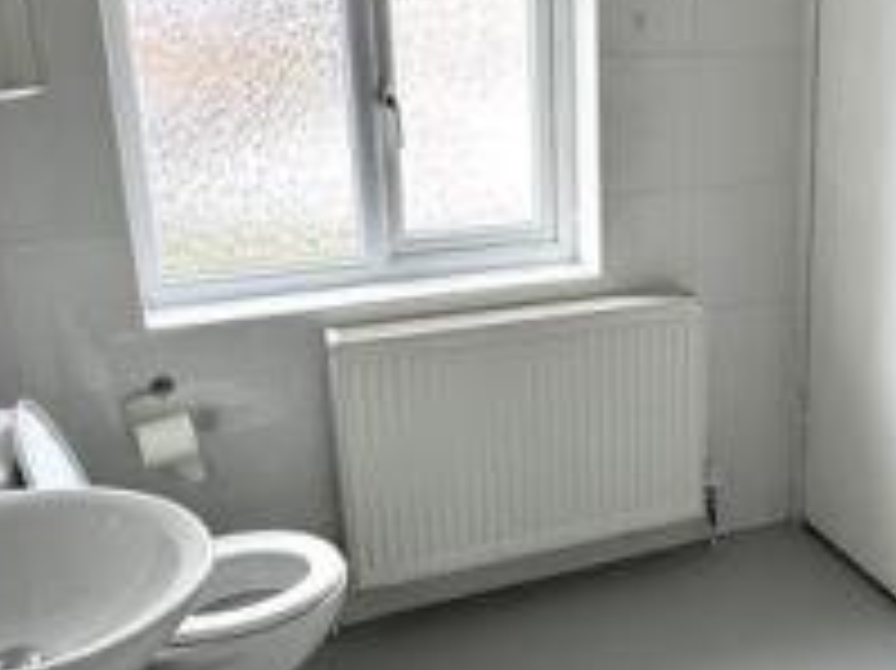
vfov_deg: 35.1
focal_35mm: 41
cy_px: 304
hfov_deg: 44.1
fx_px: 1061
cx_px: 682
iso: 50
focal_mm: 2.22
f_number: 2.2
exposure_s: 1/99
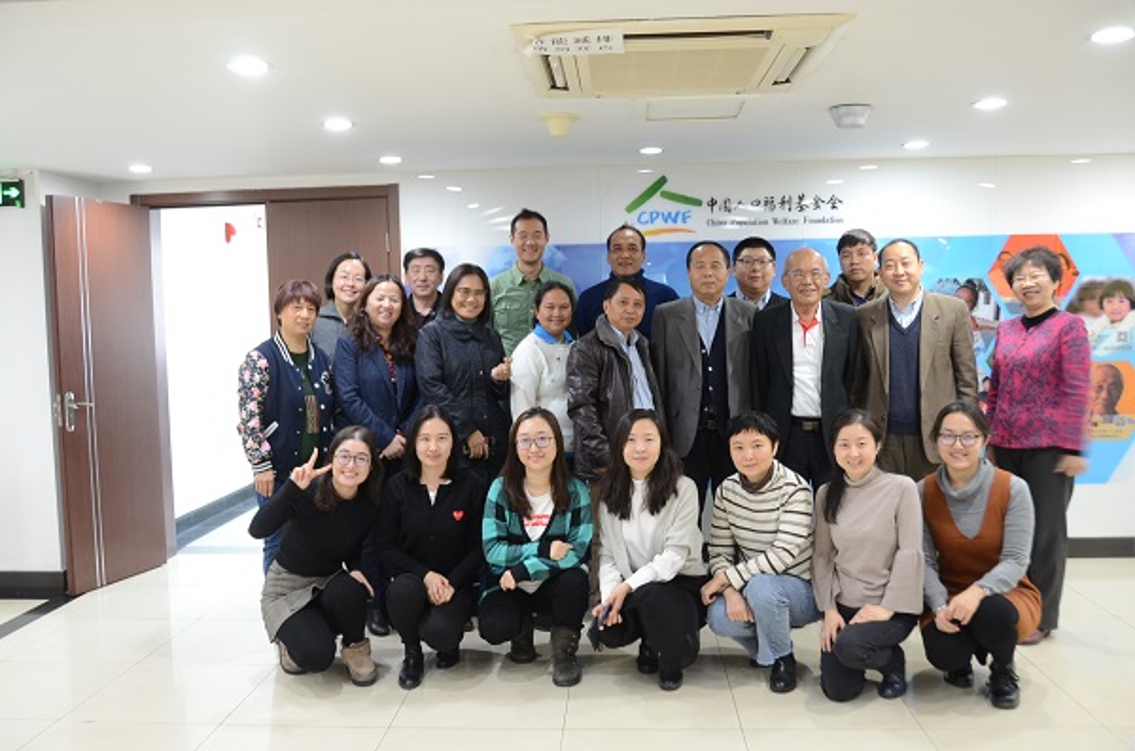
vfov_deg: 39.8
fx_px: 1038
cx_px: 568
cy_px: 376
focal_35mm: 33
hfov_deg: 57.3
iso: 640
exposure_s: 1/8
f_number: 3.8
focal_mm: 22
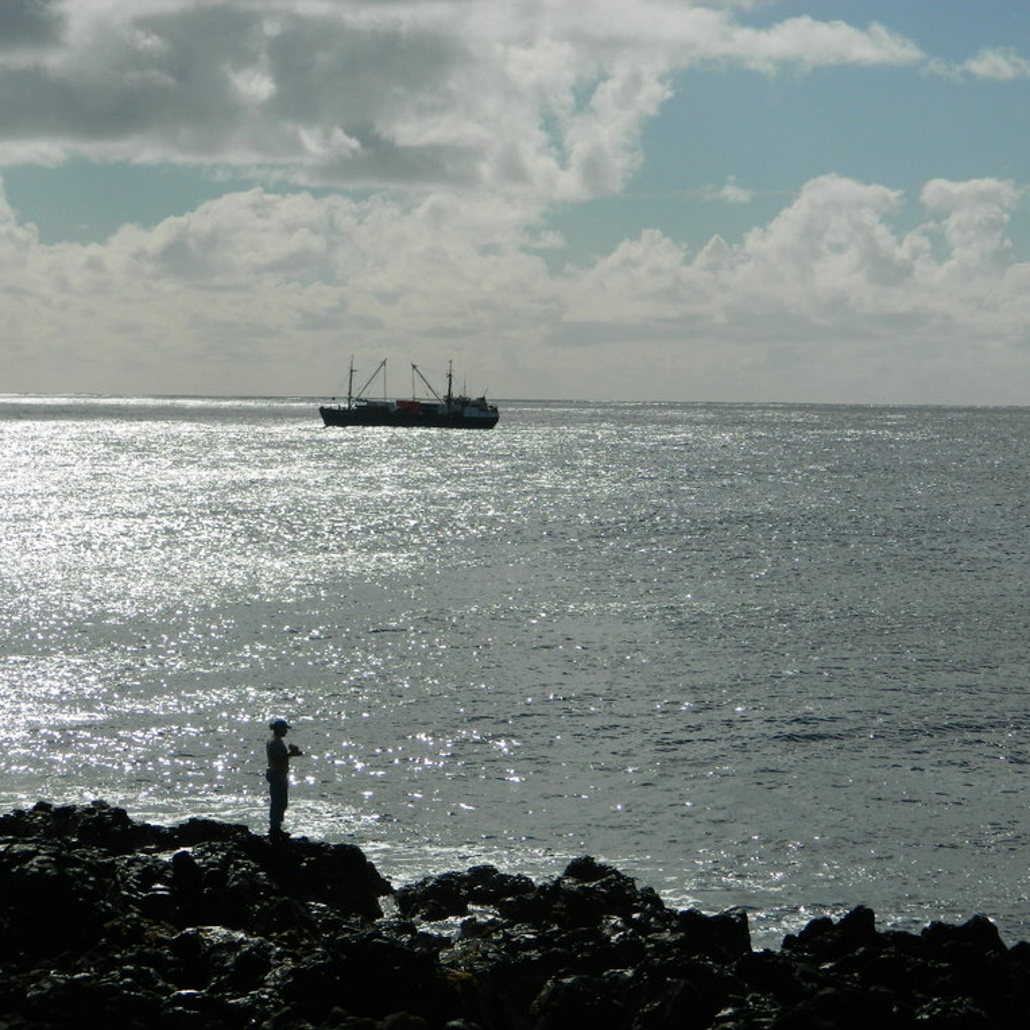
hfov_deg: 14.3
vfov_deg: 14.3
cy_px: 515
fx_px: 4107
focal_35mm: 122
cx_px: 564
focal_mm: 18.6
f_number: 12.6
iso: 80
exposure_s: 1/400
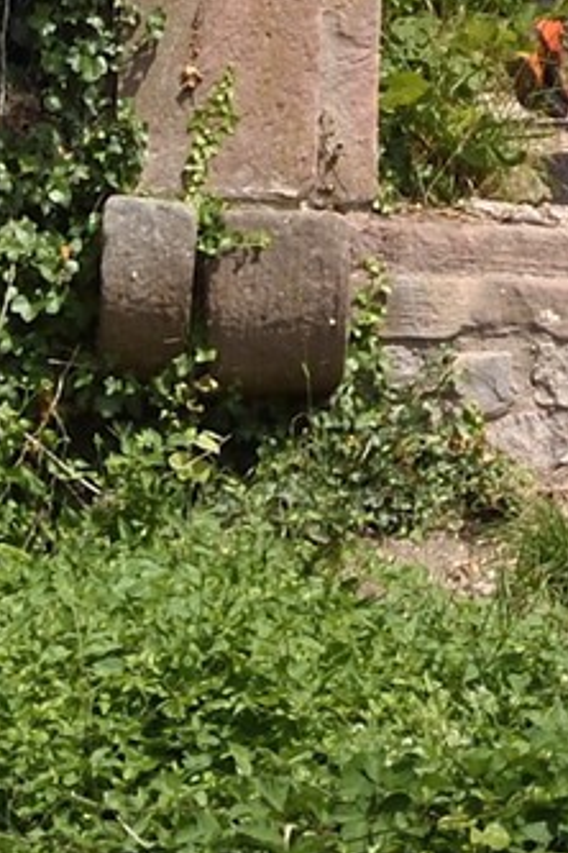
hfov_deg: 4.2
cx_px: 1082
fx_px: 7691
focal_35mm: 325
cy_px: -1620
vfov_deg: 5.9
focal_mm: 45
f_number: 14
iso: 200
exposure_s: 1/200
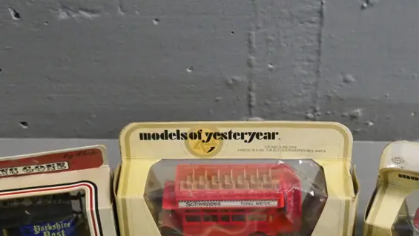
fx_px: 878
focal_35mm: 79
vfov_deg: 14.8
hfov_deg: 26.8
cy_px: 281
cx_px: 241
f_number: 5.6
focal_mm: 20
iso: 3200
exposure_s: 1/160
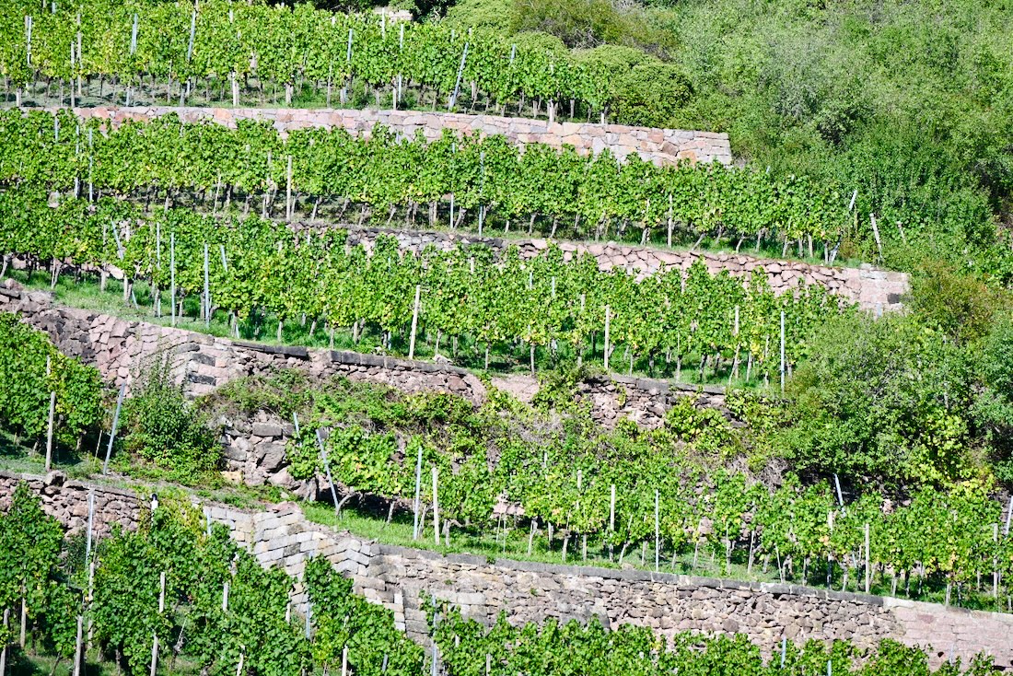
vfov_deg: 6.9
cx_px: 506
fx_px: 5629
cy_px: 338
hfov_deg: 10.3
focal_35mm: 200
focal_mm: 200
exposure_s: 1/500
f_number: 6.3
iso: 320
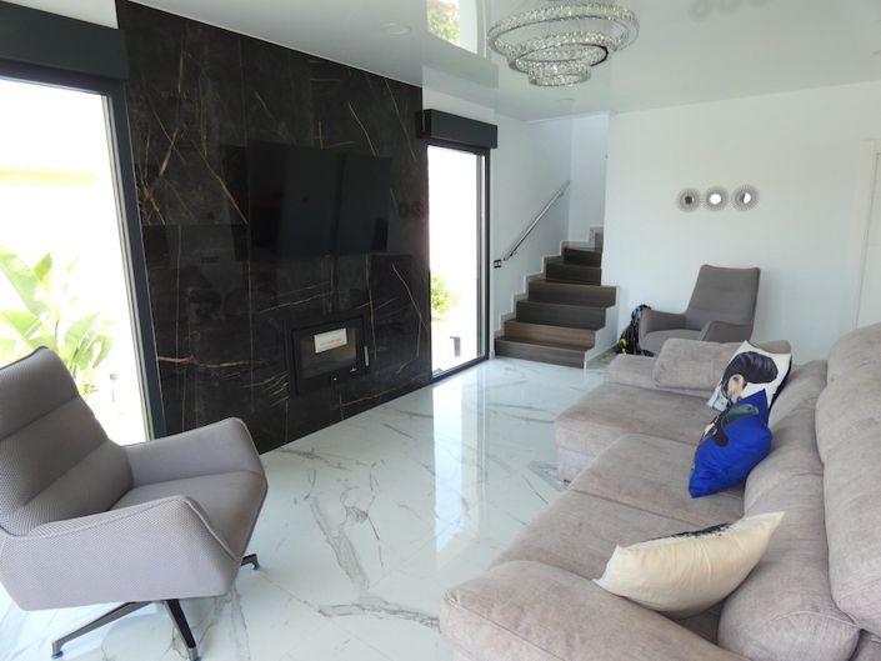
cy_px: 330
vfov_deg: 66.0
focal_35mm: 20
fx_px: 509
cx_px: 440
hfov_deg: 81.7
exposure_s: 1/100
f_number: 2.8
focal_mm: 3.6
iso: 80
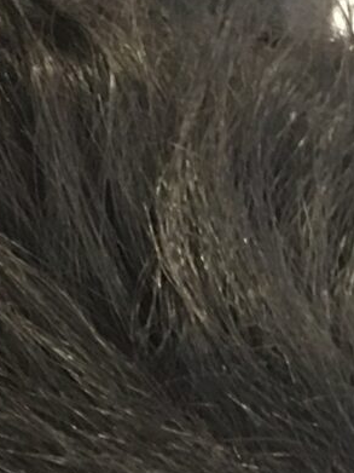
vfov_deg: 9.6
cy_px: 1011
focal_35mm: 190
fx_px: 2592
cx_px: 21
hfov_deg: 7.8
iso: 80
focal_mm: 4.15
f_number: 2.2
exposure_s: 1/10
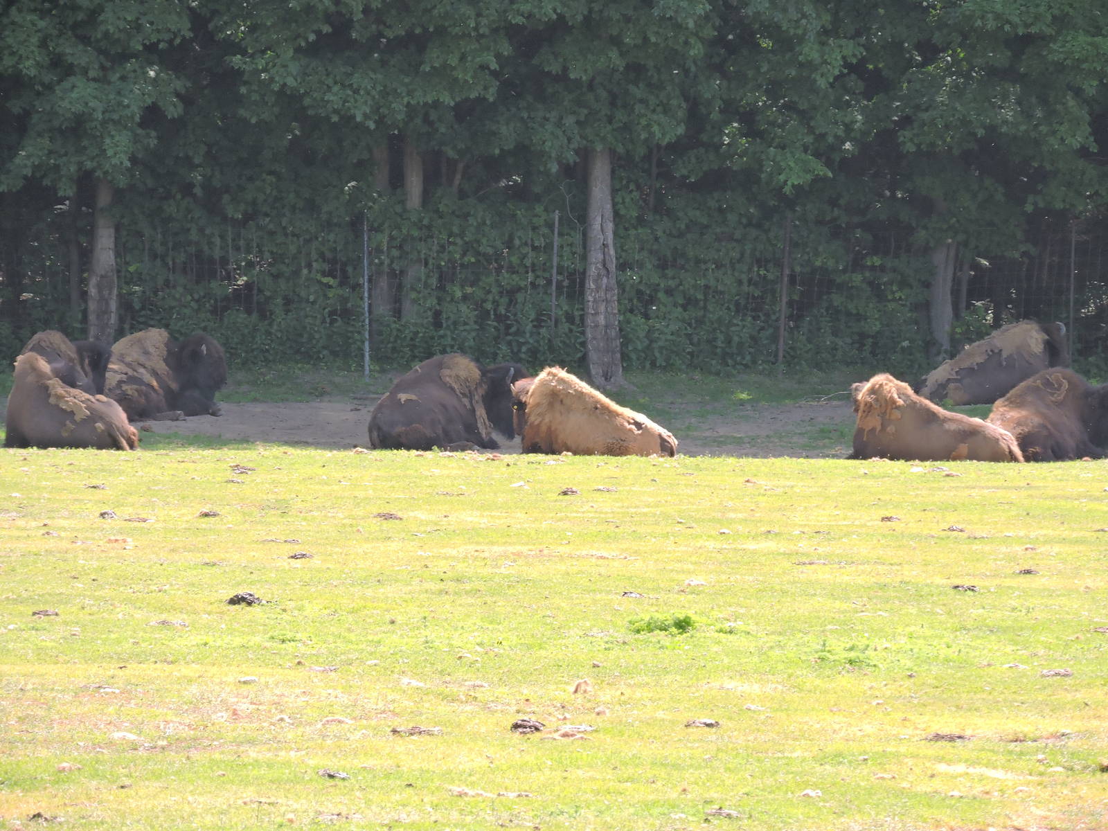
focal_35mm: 400
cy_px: 416
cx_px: 554
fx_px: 12803
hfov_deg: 5.0
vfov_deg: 3.7
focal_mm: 71.3
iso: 250
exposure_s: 1/250
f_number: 4.8
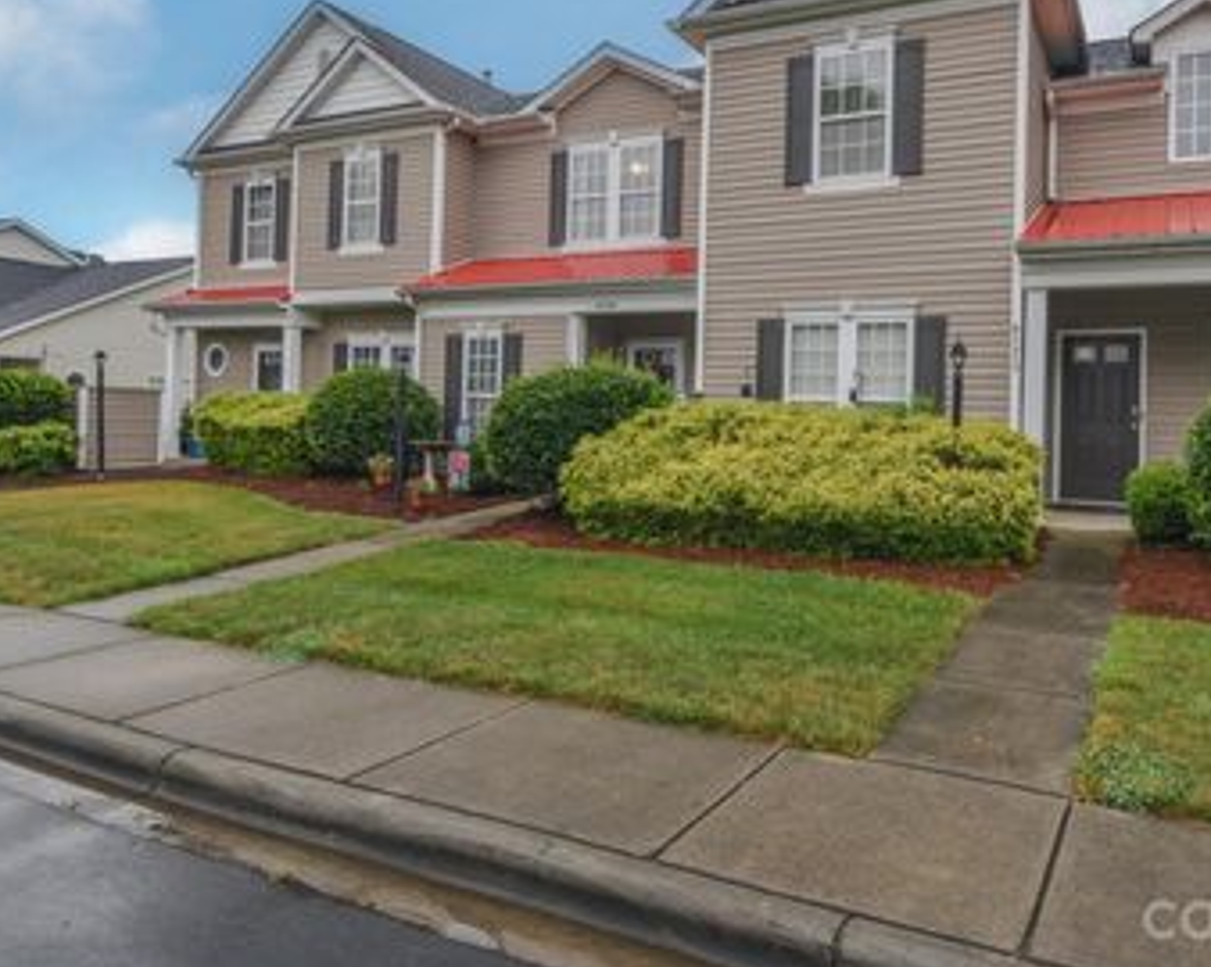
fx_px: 896
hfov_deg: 67.3
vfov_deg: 56.4
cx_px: 742
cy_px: 399
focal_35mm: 25
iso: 125
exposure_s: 1/125
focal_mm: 12
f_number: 5.6
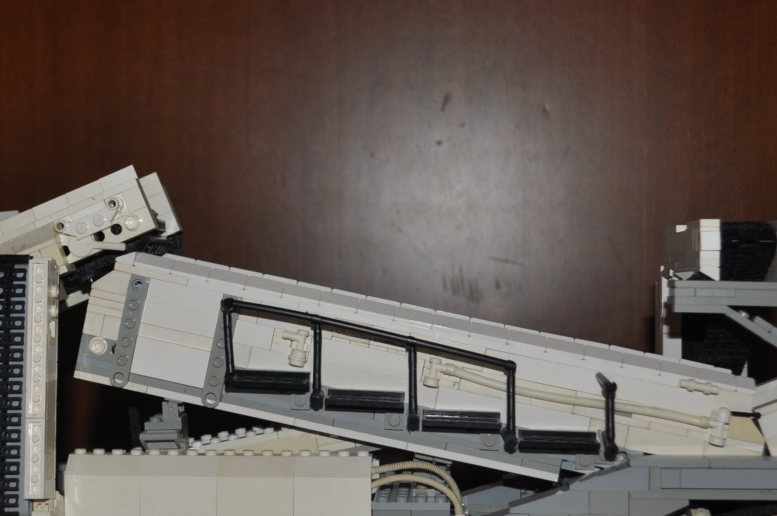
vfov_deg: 19.4
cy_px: 308
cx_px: 317
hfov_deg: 28.8
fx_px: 1509
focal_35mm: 70
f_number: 3.8
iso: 360
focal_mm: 22
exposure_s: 1/60
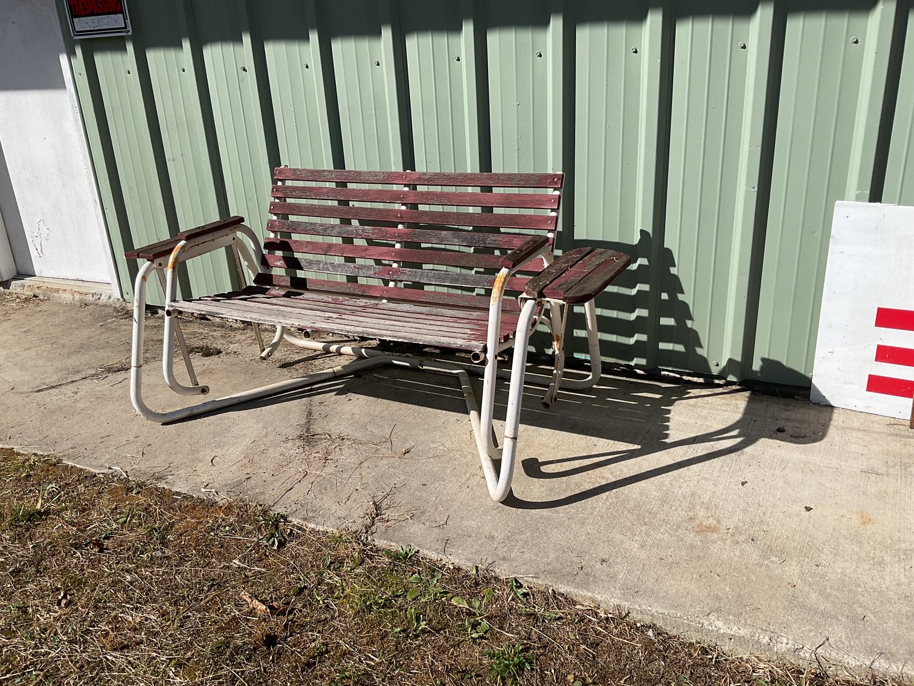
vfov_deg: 48.2
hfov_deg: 61.7
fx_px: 766
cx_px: 457
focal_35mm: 29
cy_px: 343
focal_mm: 3
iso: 16
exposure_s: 1/2667
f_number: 1.8
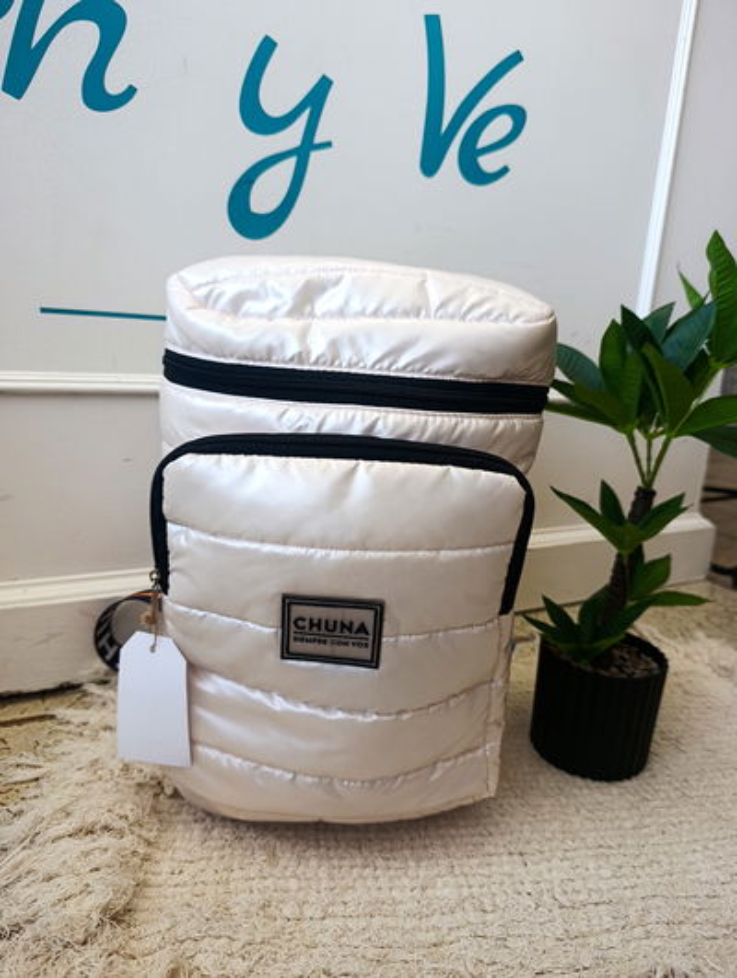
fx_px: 651
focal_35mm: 23
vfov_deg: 73.8
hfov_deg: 59.0
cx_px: 368
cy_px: 489
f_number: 1.65
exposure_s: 1/100
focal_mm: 6.11
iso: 233
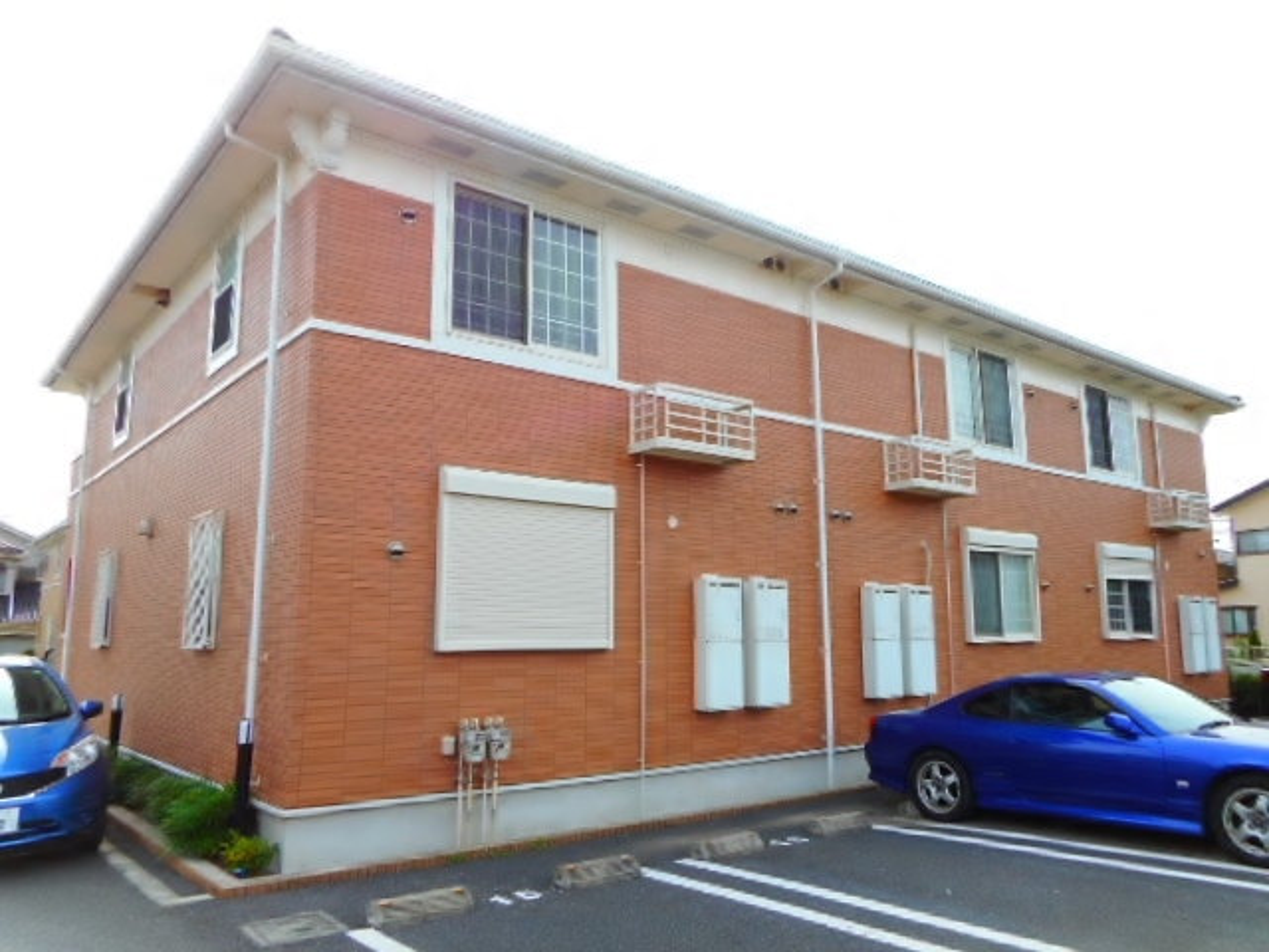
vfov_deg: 54.9
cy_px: 476
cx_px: 634
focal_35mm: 25
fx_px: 916
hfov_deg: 69.4
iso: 80
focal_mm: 4.5
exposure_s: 1/320
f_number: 3.7
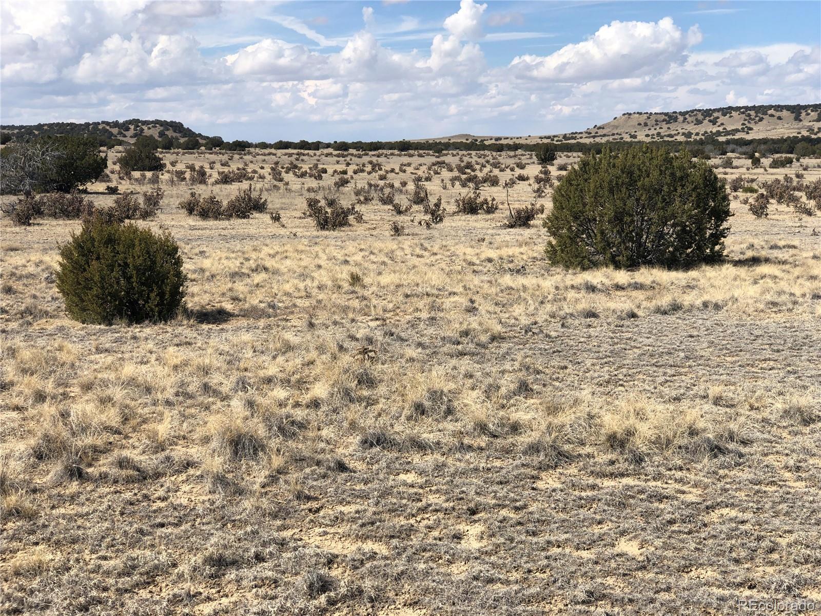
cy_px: 308
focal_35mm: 57
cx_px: 410
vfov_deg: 25.7
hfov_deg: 33.8
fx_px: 1352
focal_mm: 6.6
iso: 20
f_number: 2.8
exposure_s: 1/1297
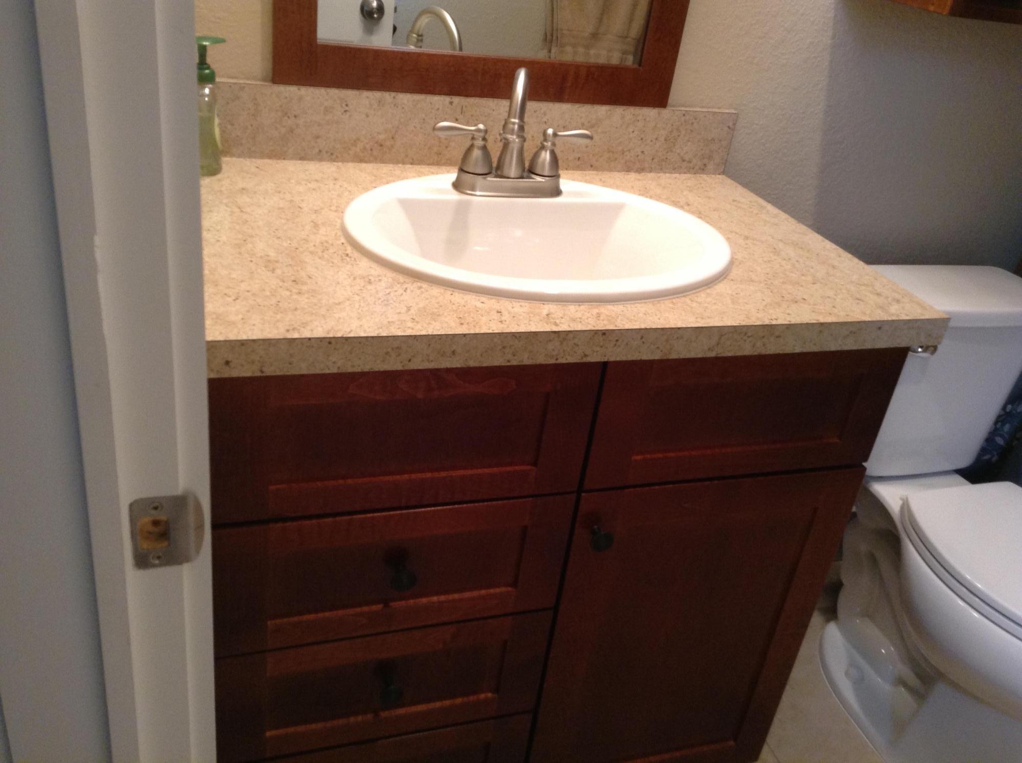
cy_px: 382
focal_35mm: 33
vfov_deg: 42.8
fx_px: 973
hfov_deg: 55.4
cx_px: 511
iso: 100
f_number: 2.4
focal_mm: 3.3
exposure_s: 1/24
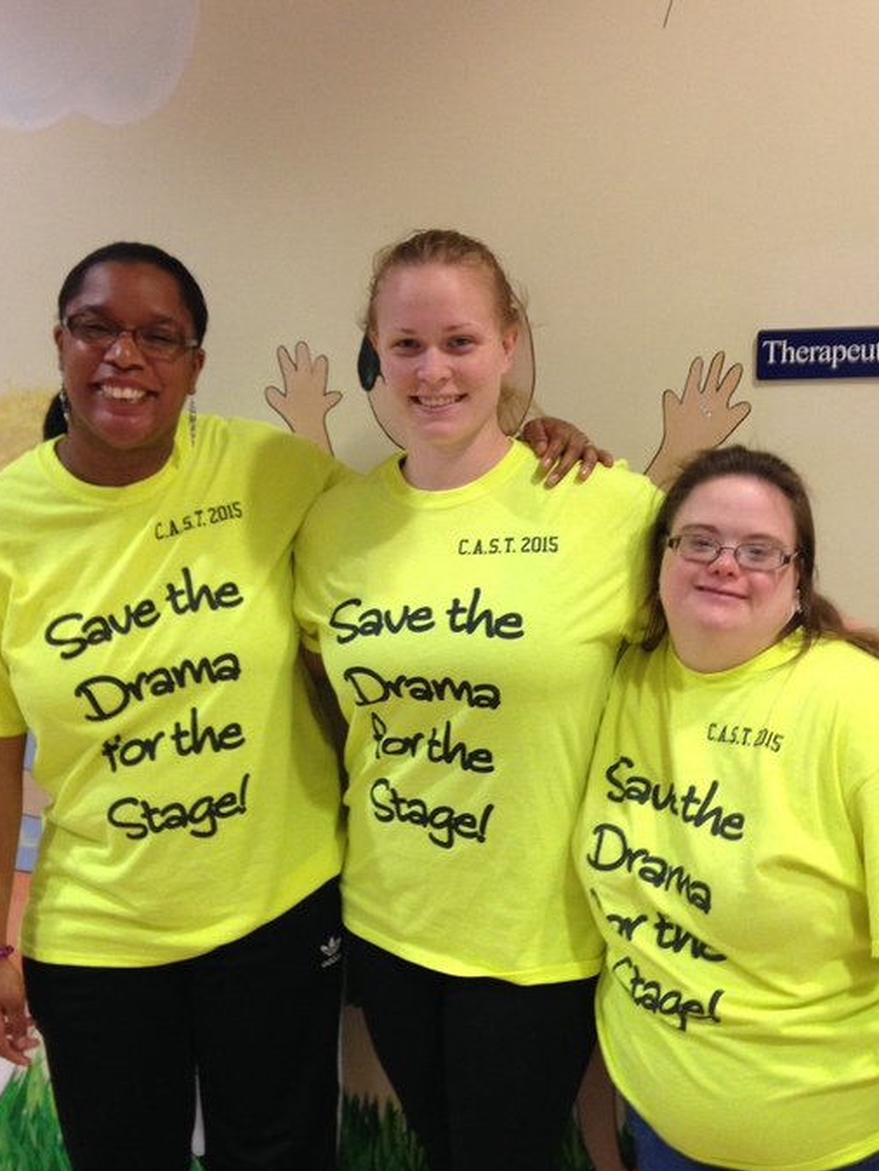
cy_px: 667
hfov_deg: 30.9
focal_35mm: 47
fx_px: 1590
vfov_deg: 40.3
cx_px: 448
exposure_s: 1/20
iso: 100
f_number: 2.4
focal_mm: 4.12
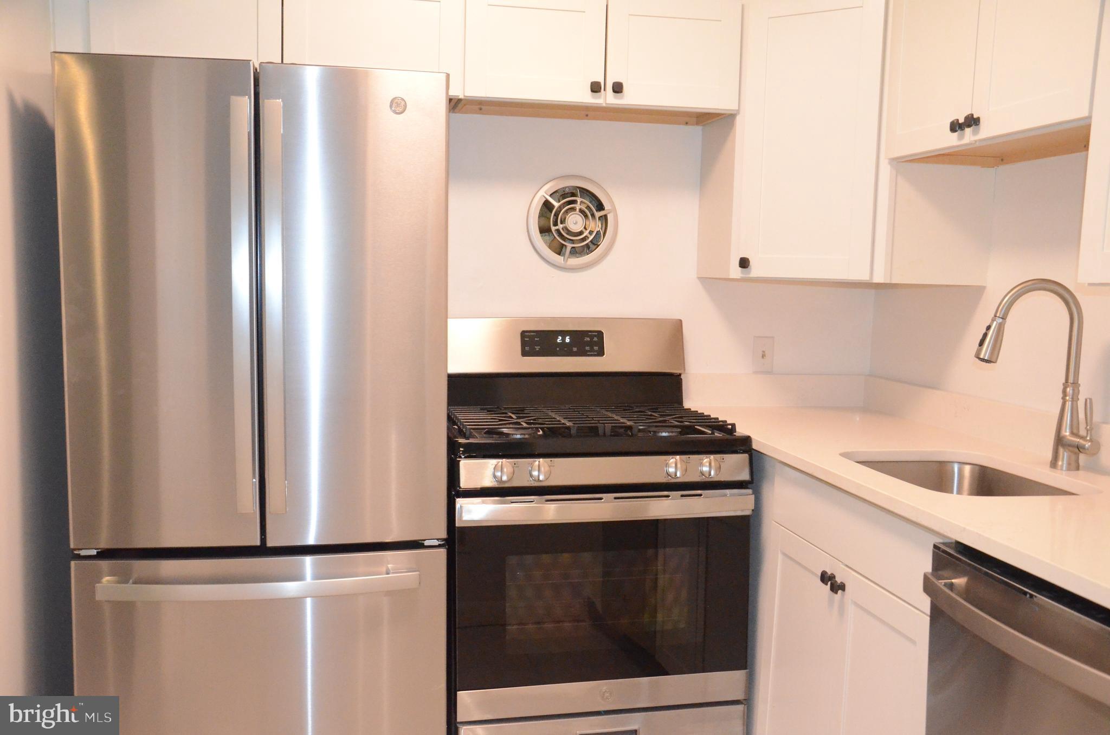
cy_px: 368
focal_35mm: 33
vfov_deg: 39.8
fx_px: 1015
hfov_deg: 57.3
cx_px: 555
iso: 6400
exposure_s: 1/200
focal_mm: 22
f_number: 6.3
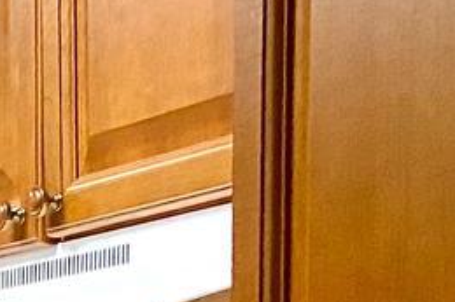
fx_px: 2690
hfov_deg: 7.5
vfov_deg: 6.3
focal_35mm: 213
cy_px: 538
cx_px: -1236
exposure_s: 1/60
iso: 200
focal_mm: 4.25
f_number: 1.8
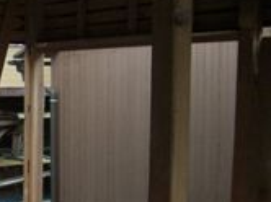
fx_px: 805
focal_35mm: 103
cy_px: 252
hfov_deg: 17.8
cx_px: -91
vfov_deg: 13.9
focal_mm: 7.9
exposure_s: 1/125
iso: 400
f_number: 2.8
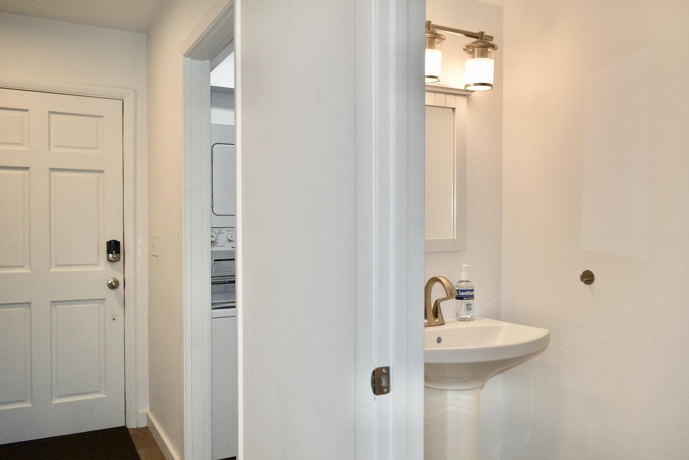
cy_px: 242
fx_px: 555
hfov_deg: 63.6
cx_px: 337
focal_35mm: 29
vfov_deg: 45.0
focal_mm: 18
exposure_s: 1/200
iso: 160
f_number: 3.5
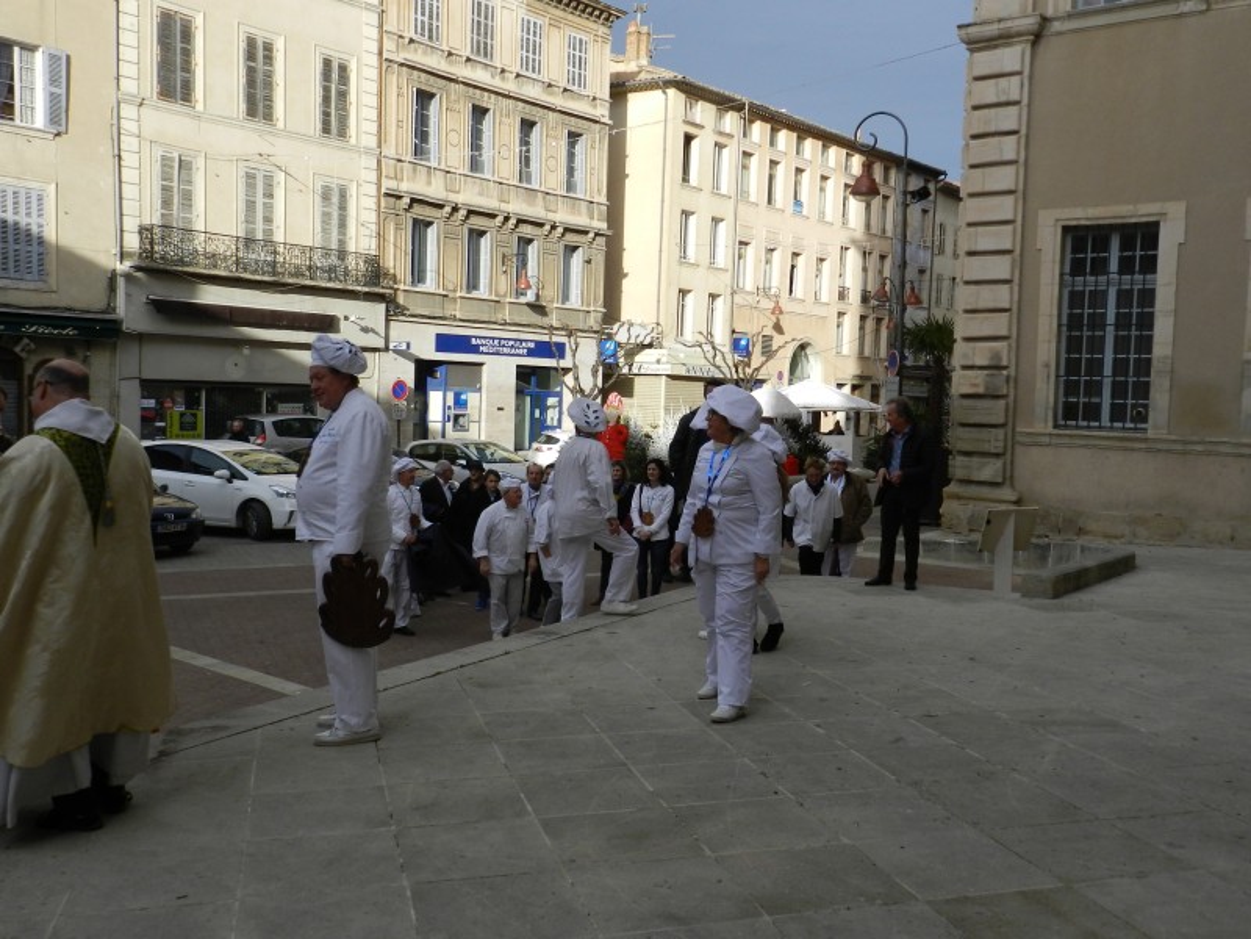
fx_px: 1156
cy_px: 470
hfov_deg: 56.8
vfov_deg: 44.2
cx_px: 626
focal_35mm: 32
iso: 160
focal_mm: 5.6
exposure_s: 1/1000
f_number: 4
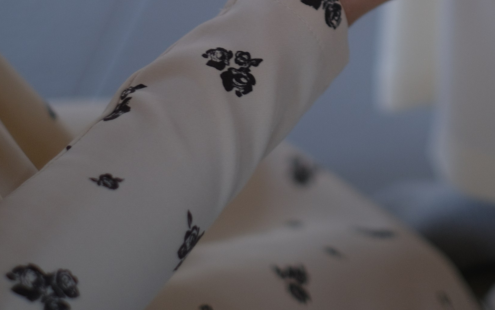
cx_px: 401
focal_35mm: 135
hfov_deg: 15.4
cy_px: -225
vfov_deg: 9.3
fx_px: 1821
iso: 160
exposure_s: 1/60
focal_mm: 35
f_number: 1.4
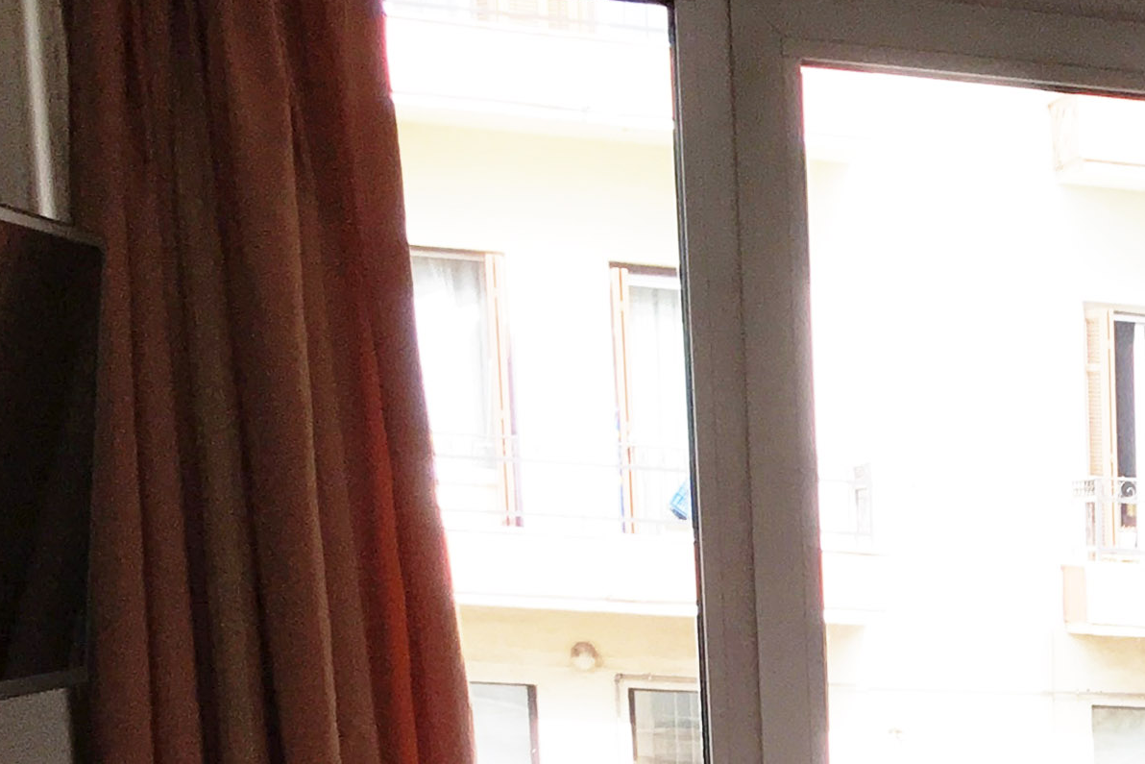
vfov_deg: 12.2
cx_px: 1886
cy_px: 1410
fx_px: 3244
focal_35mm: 102
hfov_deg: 17.3
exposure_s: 1/118
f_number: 2.2
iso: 25
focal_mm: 4.15
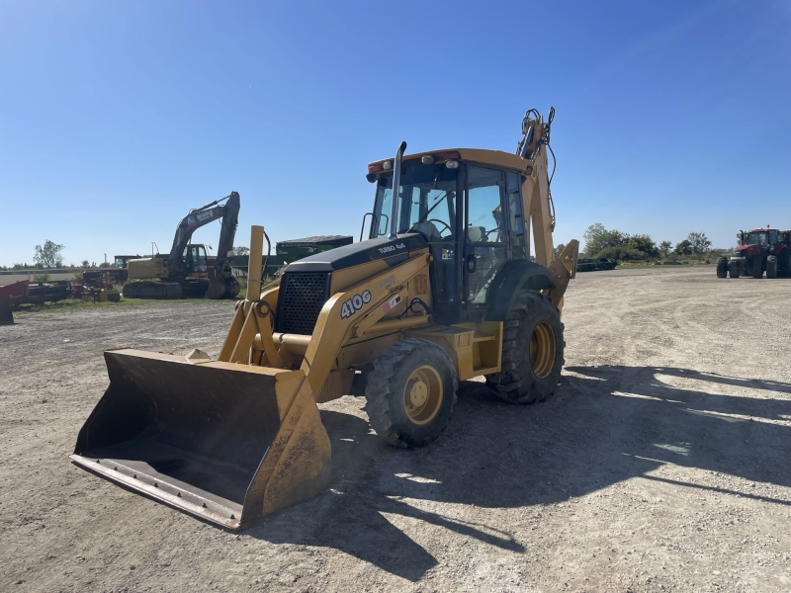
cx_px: 396
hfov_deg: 67.3
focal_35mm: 26
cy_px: 296
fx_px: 594
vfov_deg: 53.1
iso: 32
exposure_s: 1/5051
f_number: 1.6
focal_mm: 4.2
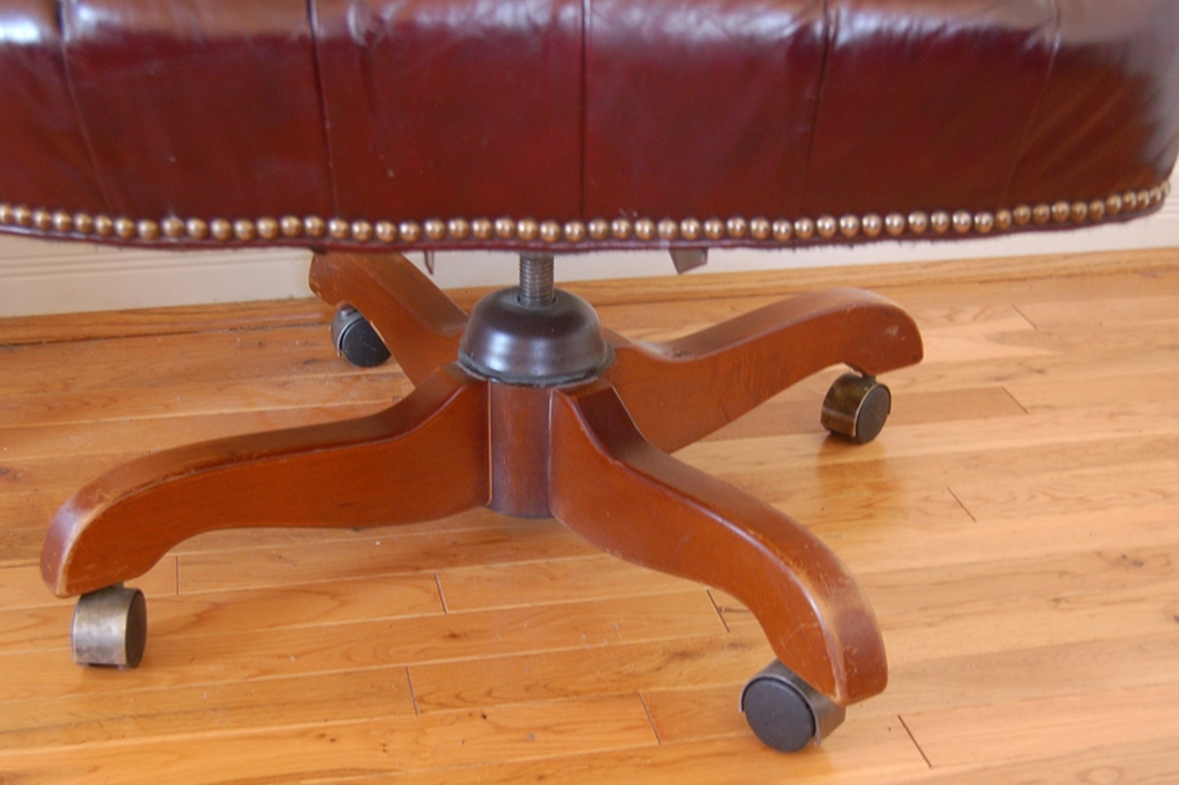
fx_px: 1720
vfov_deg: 25.7
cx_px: 567
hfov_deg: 37.8
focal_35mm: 53
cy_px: 435
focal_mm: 31
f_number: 4.5
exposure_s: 1/20
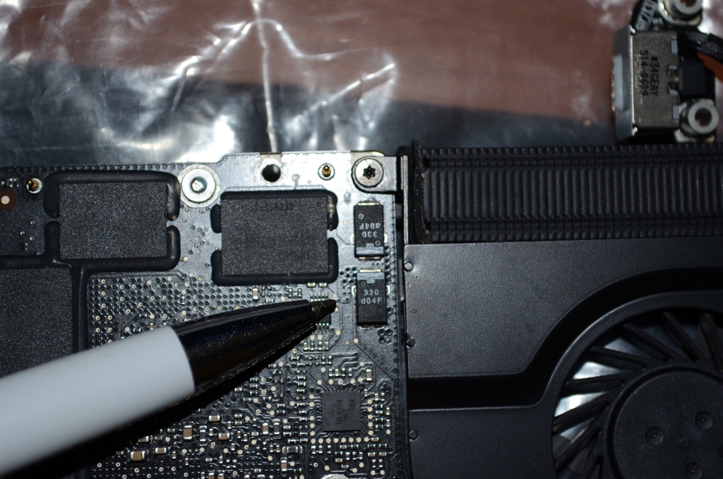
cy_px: 240
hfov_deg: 24.7
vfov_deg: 16.5
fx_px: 1653
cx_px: 362
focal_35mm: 82
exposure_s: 1/60
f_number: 5.6
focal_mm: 55
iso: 320
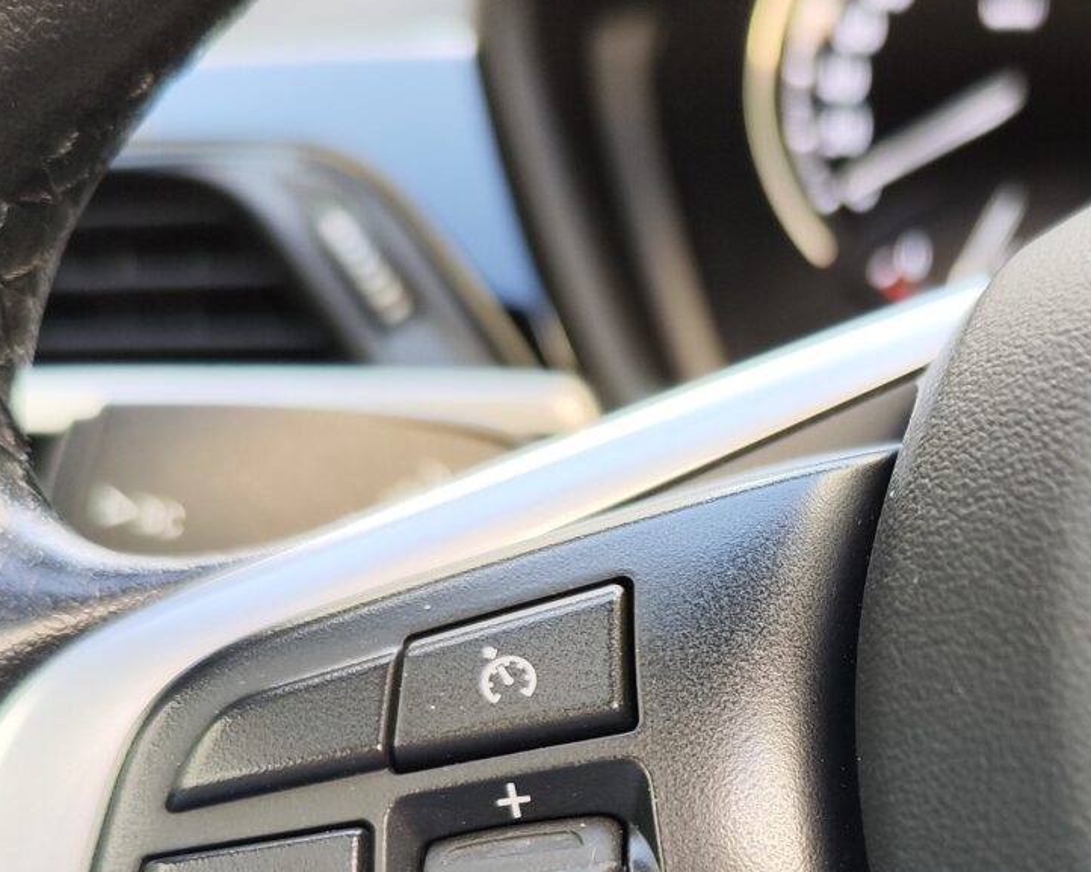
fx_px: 1807
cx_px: 846
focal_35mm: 56
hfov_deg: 32.8
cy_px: 768
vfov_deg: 26.3
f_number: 1.69
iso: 139
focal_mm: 7.01
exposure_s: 1/100
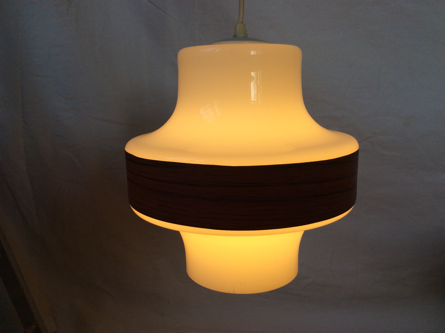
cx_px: 222
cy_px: 166
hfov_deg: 56.9
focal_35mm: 32
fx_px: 411
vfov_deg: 44.1
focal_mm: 3.3
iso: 32
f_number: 2.4
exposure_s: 1/237
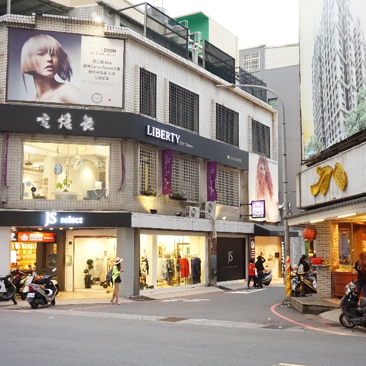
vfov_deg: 38.6
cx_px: 236
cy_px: 198
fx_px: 523
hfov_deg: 38.3
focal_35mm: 44
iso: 3200
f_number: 4
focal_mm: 21
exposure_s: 1/125
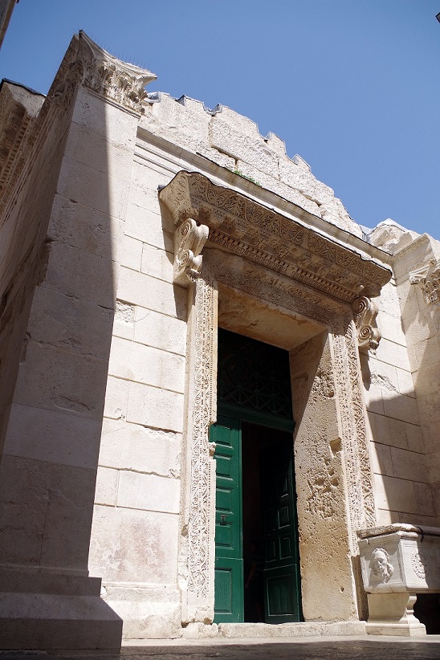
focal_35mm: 27
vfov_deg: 67.4
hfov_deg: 47.9
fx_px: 495
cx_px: 220
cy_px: 330
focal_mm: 18
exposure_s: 1/250
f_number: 7.1
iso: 100
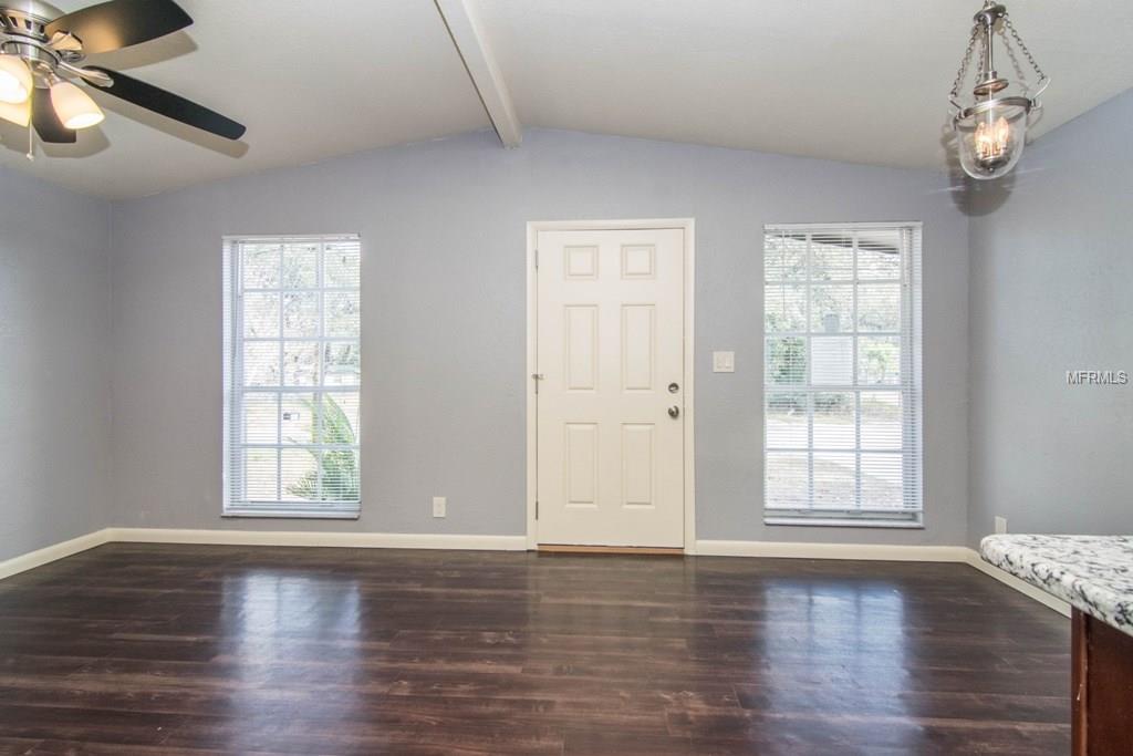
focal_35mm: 16
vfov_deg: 72.1
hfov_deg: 95.0
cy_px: 378
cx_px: 566
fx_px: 519
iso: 640
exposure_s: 1/125
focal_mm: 11
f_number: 7.1
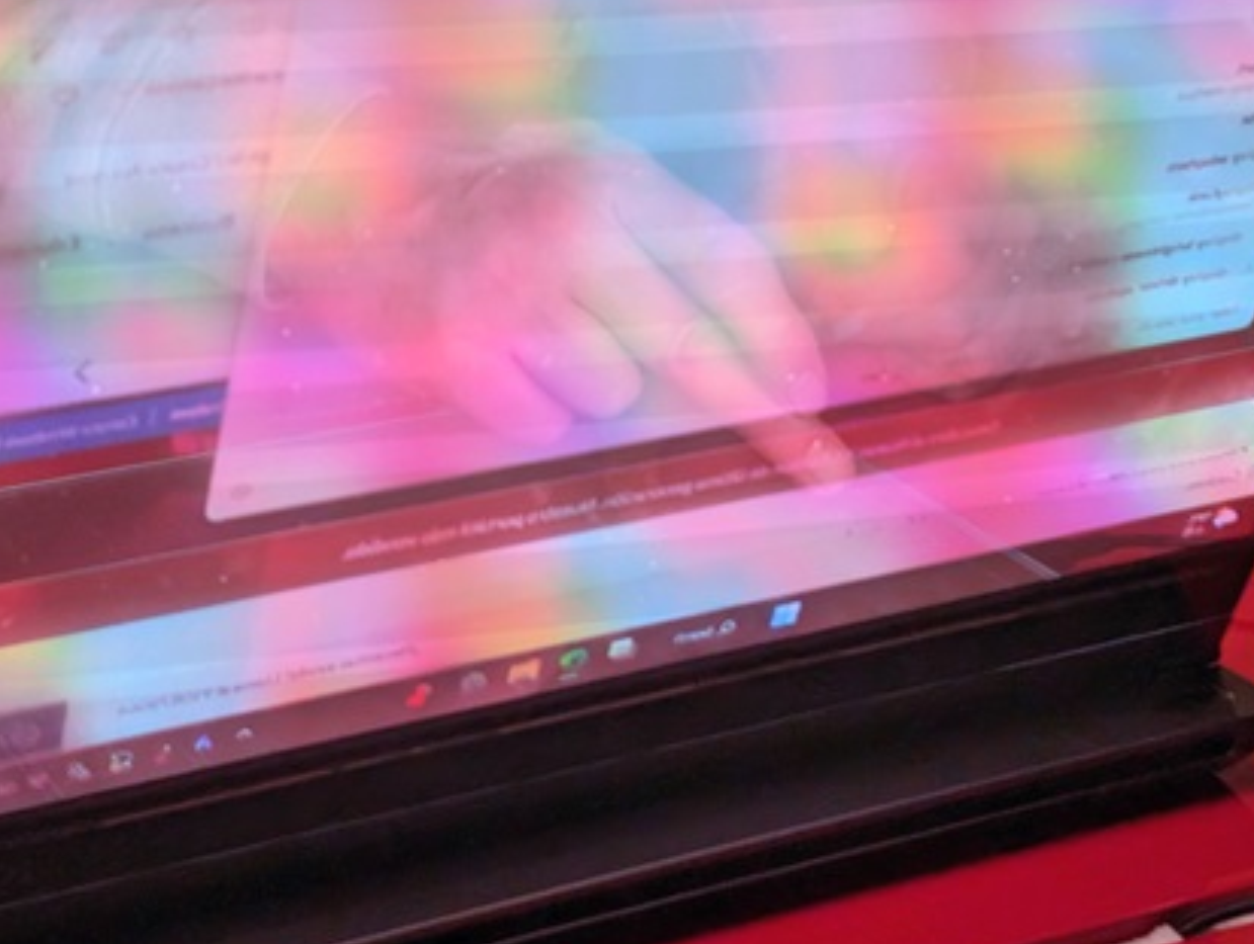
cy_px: 475
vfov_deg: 17.6
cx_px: 625
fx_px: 3047
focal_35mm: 84
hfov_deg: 23.3
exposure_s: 1/111
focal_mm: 6.9
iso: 24
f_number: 1.68
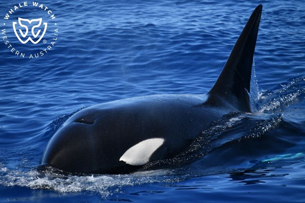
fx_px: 5082
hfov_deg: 3.4
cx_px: 152
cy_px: 102
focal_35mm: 600
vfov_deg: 2.3
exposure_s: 1/8000
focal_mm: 600
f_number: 6.3
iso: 1800
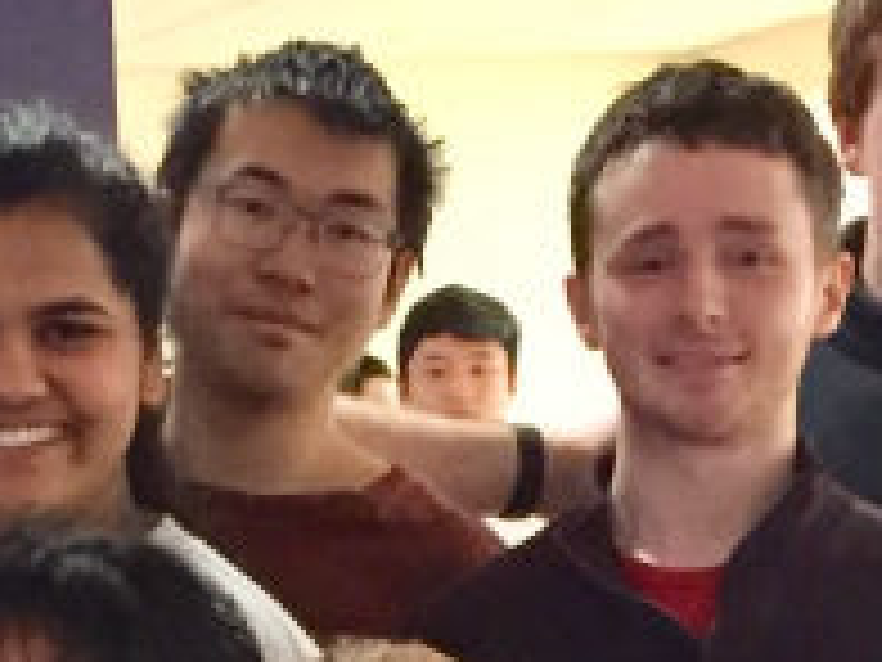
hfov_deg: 12.3
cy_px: 1376
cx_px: 4
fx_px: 4051
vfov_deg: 8.8
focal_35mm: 159
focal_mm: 4.15
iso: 400
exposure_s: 1/15
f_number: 2.2
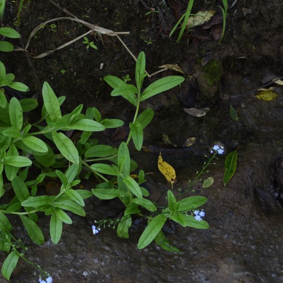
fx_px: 712
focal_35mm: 77
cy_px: 125
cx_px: -25
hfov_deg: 21.4
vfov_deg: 22.5
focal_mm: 40
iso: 160
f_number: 3.5
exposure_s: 1/125
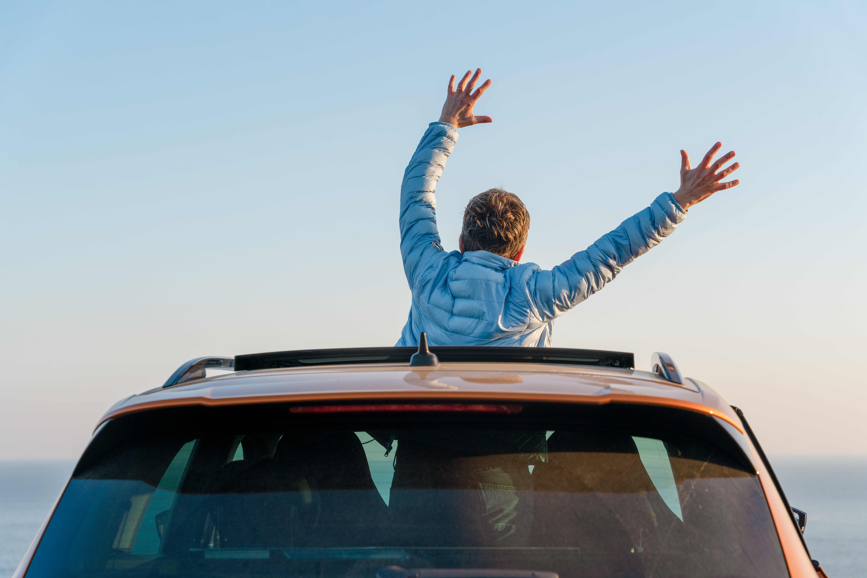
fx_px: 1686
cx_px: 434
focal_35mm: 70
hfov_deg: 28.8
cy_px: 289
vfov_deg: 19.5
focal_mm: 70
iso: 320
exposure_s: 1/800
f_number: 5
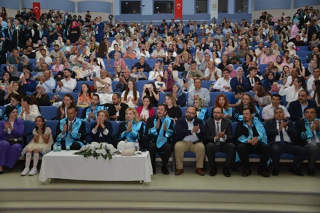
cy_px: 106
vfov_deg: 31.9
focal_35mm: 42
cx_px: 160
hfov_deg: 46.4
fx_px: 373
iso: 800
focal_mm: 42
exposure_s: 1/60
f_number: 4
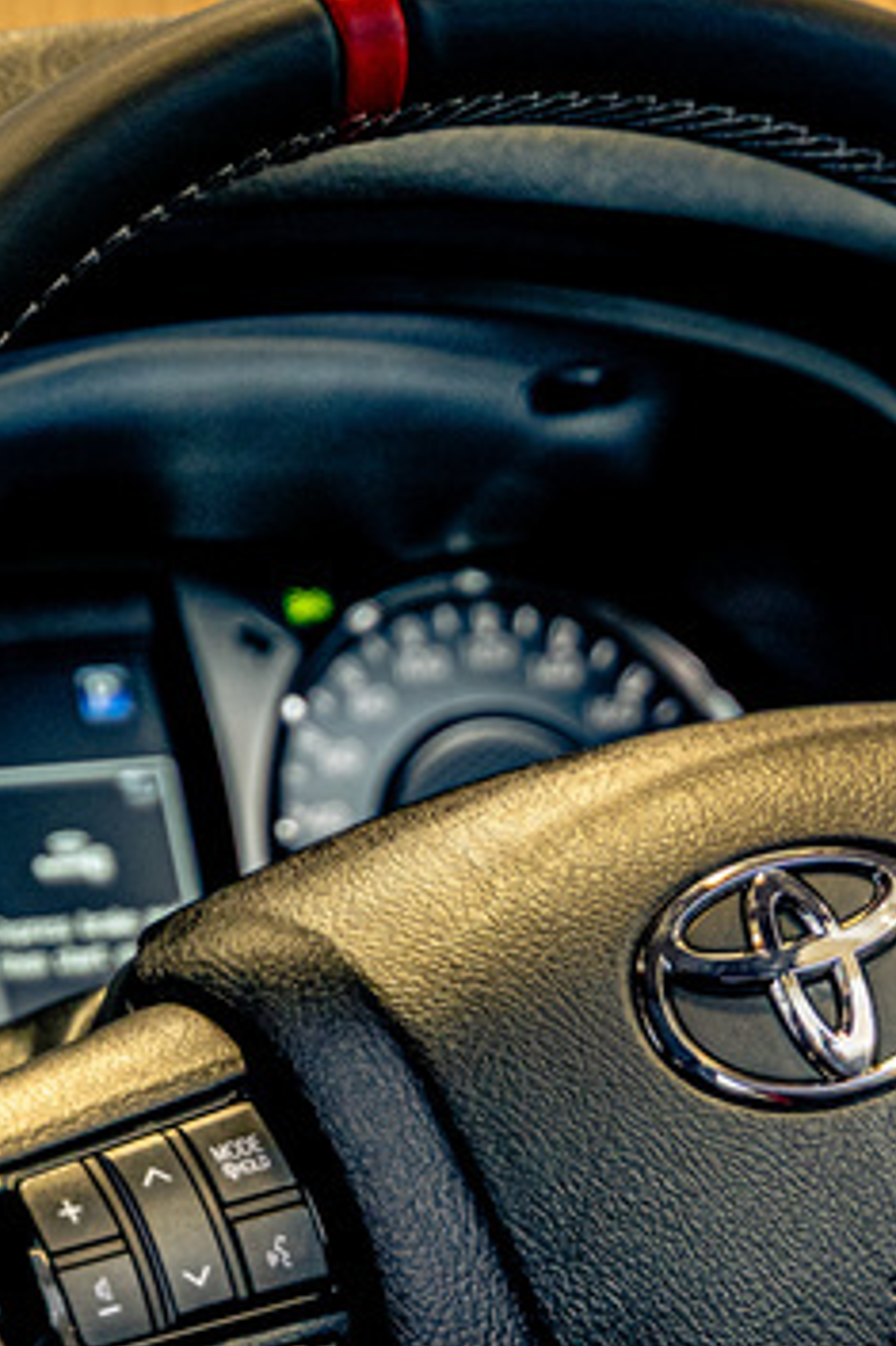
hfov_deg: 6.8
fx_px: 7473
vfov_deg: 10.2
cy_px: 1159
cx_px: 787
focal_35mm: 200
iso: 400
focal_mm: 69
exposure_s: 1/80
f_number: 2.8
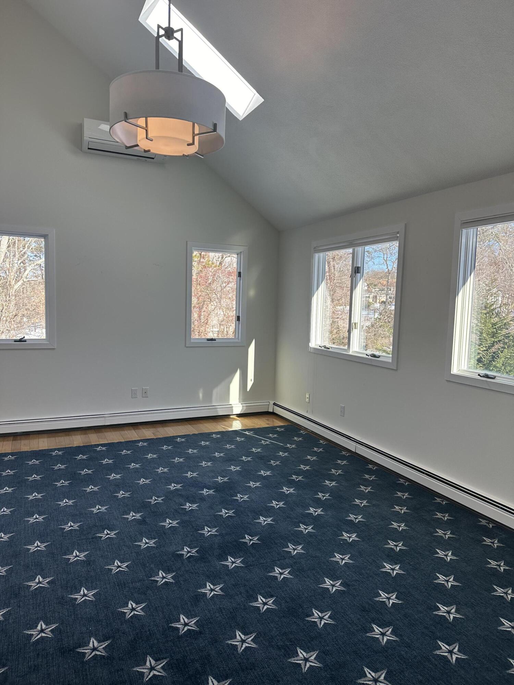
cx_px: 257
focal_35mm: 24
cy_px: 342
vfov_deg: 71.6
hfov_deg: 56.8
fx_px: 475
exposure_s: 1/601
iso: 80
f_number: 1.78
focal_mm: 6.86
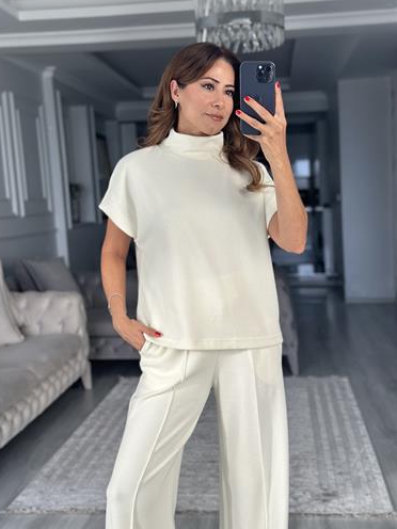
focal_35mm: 49
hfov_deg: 29.7
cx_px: 195
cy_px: 261
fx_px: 749
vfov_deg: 38.9
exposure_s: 1/187
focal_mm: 6.86
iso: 80
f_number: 1.78
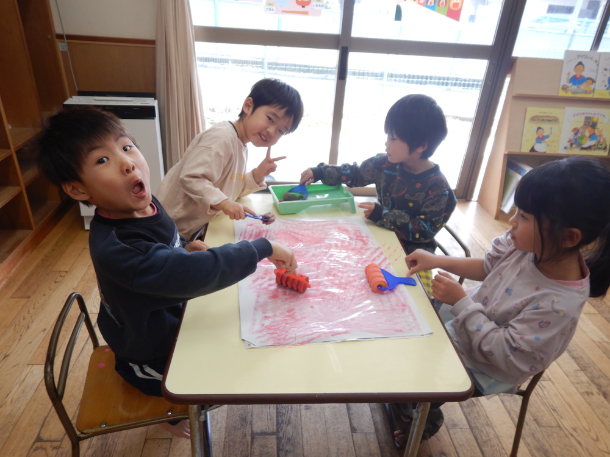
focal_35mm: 24
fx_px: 423
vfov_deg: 56.8
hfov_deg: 71.6
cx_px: 305
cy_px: 228
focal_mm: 4.3
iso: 125
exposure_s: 1/80
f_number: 2.8
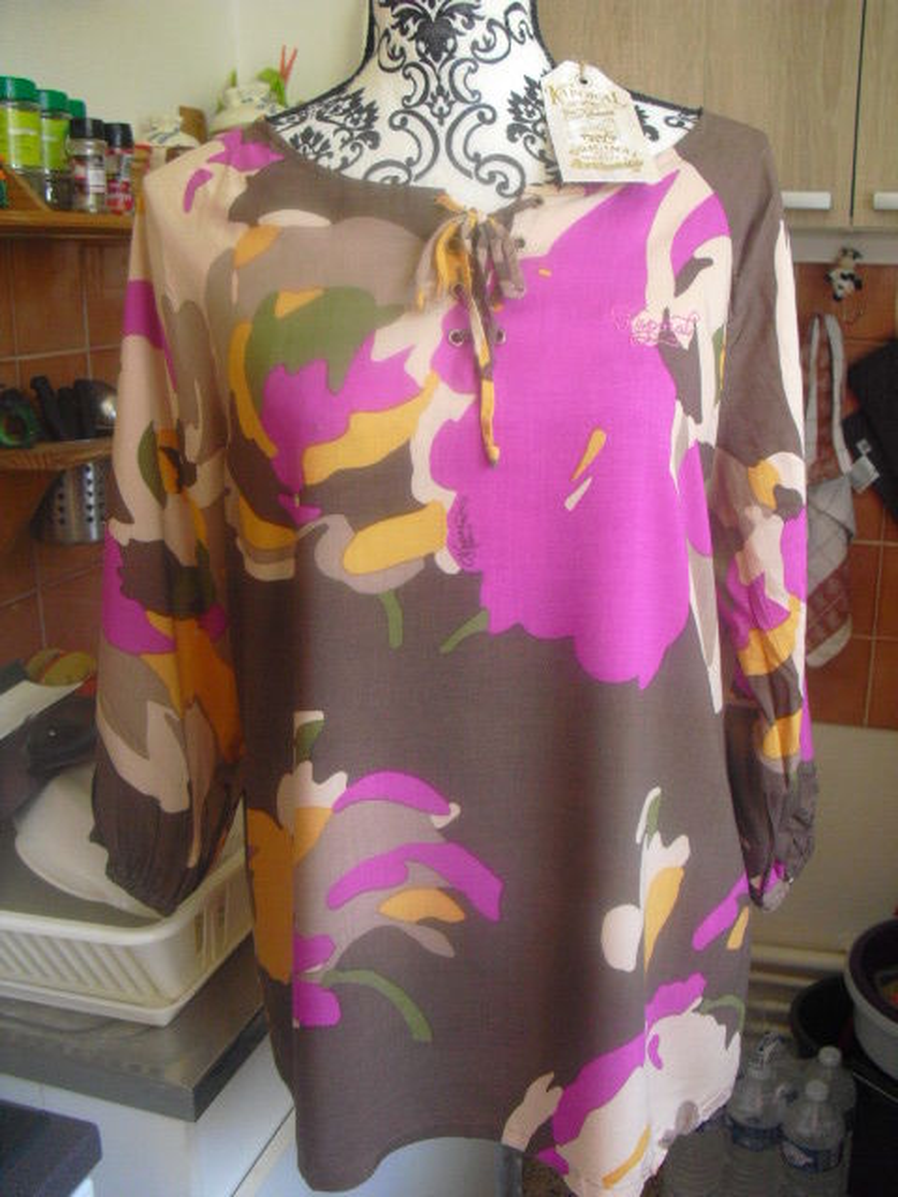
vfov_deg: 51.4
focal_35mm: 36
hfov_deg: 39.7
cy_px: 598
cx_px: 449
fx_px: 1245
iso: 400
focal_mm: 6.3
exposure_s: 1/80
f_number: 3.1
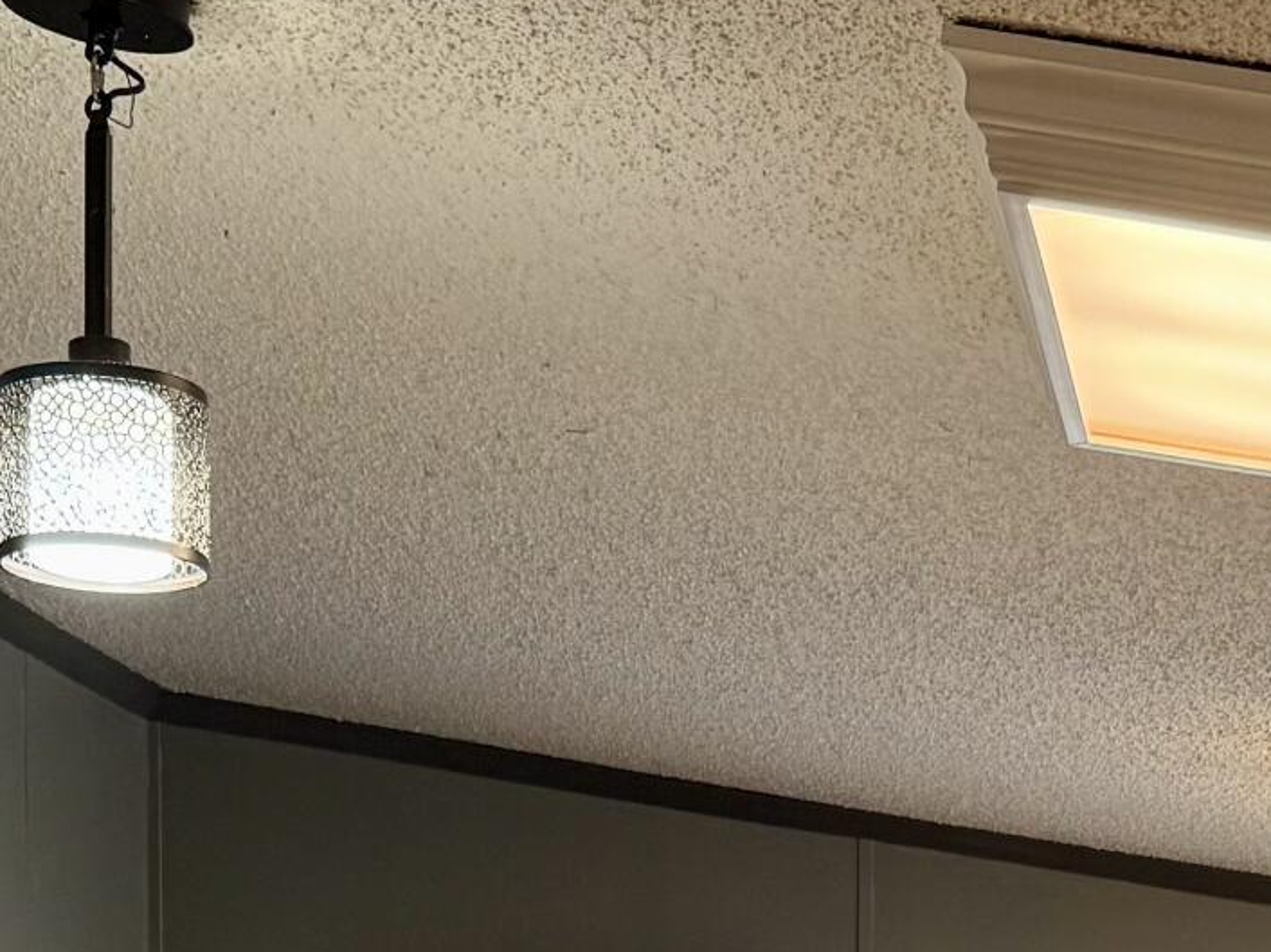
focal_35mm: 102
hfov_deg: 19.2
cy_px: 1746
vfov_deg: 13.0
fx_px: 3744
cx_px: 913
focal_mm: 6.76
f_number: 1.78
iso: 160
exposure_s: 1/60
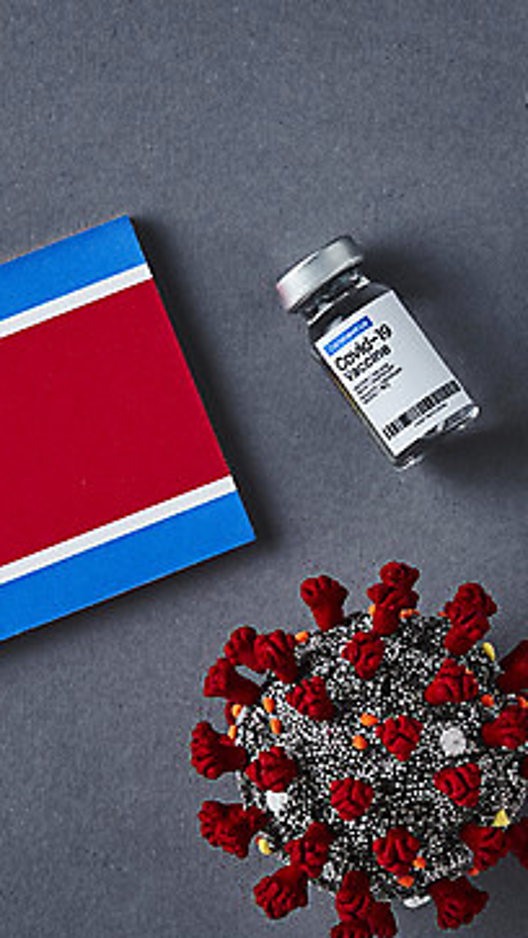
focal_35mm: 182
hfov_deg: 6.7
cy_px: 498
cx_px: 226
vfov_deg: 11.8
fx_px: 4524
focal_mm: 105
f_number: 20
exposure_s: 1/125
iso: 100
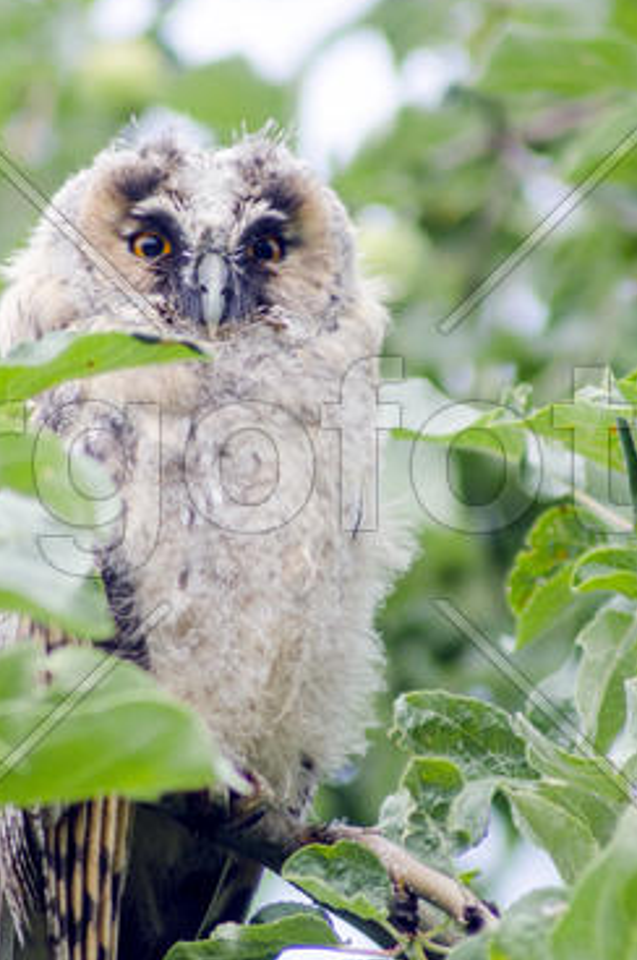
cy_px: 467
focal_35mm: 709
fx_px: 18888
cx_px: 304
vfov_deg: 2.9
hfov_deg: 1.9
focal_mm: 300
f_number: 5.6
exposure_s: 1/320
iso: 200
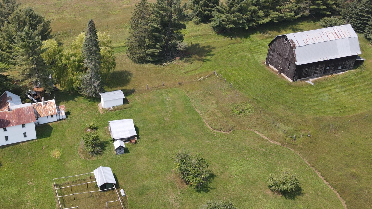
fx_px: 375
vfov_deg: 31.2
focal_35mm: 38
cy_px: 101
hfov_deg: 51.2
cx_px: 107
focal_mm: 4.5
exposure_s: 1/400
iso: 100
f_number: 2.8
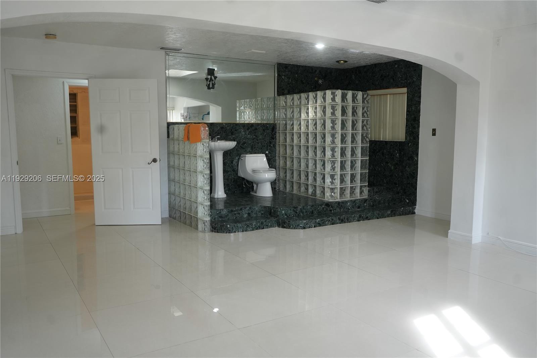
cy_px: 179
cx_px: 268
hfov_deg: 65.5
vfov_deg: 46.4
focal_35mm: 28
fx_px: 418
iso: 500
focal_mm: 28
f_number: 4
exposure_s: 1/200
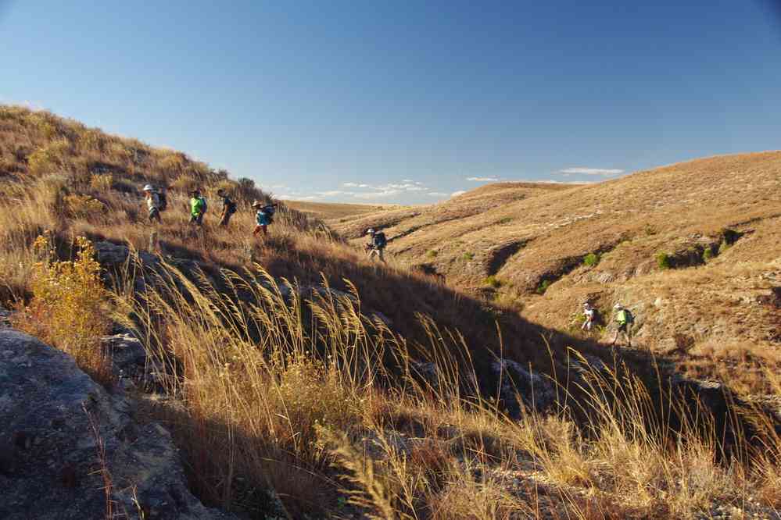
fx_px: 875
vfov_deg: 33.1
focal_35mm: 40
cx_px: 390
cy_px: 260
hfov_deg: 48.1
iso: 200
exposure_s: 1/50
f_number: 9
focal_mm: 26.9
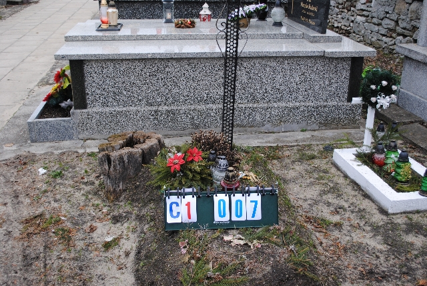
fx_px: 463
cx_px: 214
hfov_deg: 49.5
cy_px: 143
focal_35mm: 39
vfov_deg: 34.3
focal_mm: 26
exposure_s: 1/80
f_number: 4.5
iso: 200
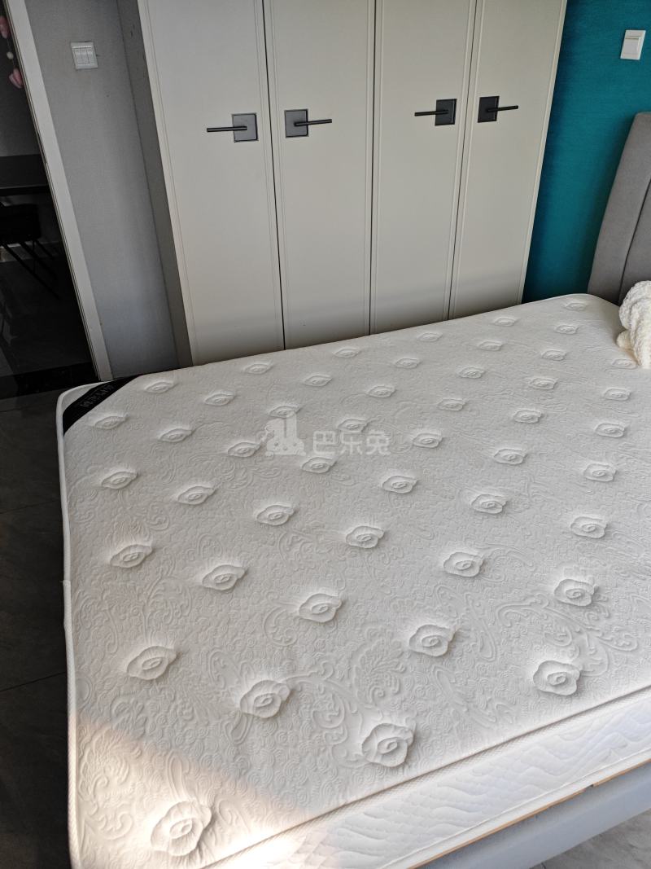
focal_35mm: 24
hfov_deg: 56.8
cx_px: 326
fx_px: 602
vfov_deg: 71.6
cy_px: 434
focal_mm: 5.84
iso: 50
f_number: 1.6
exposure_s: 1/100
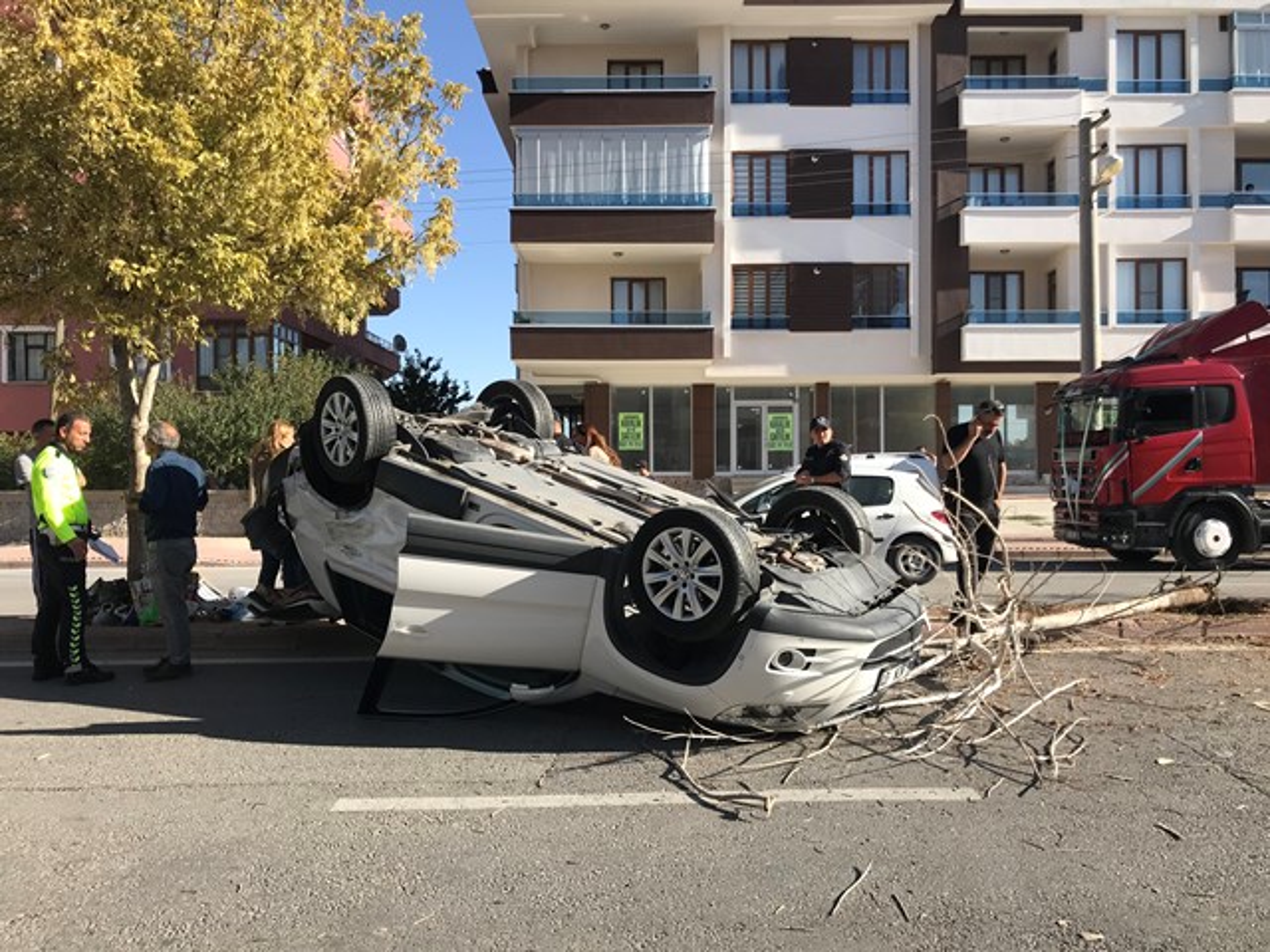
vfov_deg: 49.7
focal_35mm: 28
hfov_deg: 63.4
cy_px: 476
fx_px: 1027
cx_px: 635
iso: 20
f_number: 1.8
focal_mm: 3.99
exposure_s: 1/1368
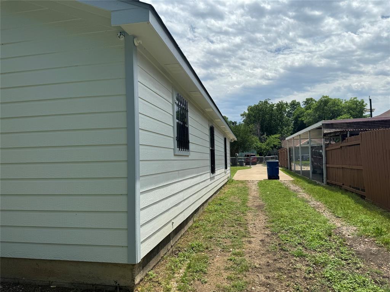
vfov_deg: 56.8
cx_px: 195
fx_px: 270
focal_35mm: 24
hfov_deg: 71.6
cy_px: 146
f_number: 1.78
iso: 80
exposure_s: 1/7092
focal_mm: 6.76
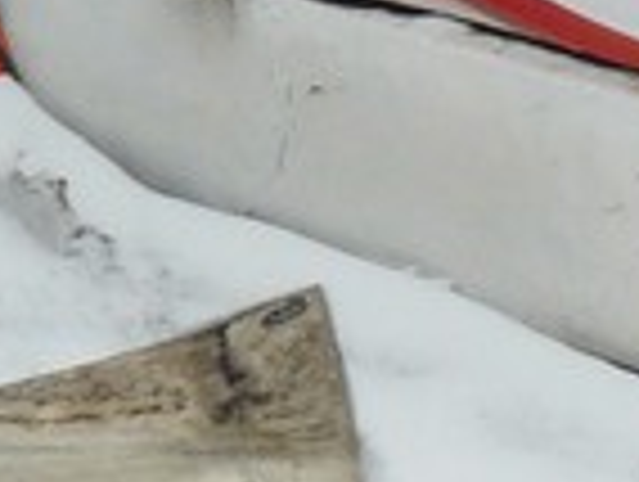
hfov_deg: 7.1
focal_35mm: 259
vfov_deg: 5.5
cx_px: 1638
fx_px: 4789
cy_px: -842
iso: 100
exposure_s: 1/500
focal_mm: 6
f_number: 5.6
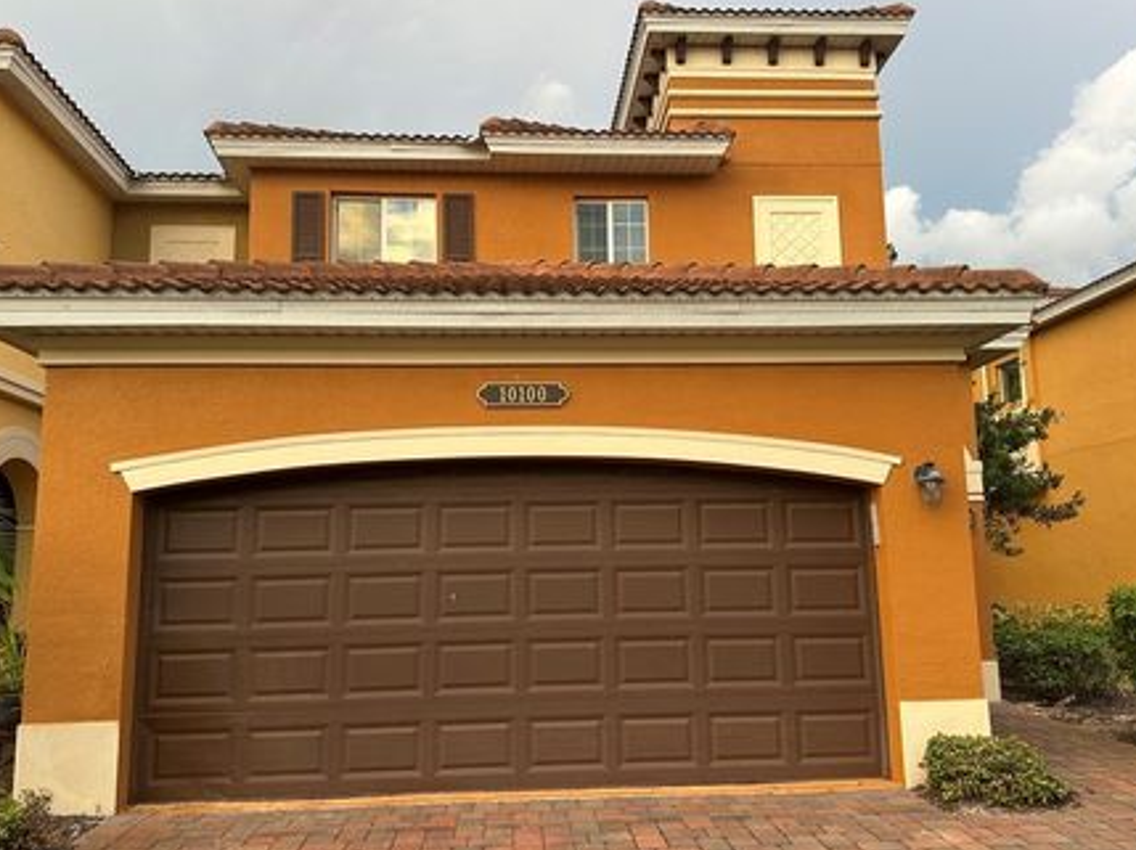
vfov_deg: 49.7
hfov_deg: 63.5
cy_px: 433
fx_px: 918
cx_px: 567
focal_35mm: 28
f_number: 1.78
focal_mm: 6.86
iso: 64
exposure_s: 1/184
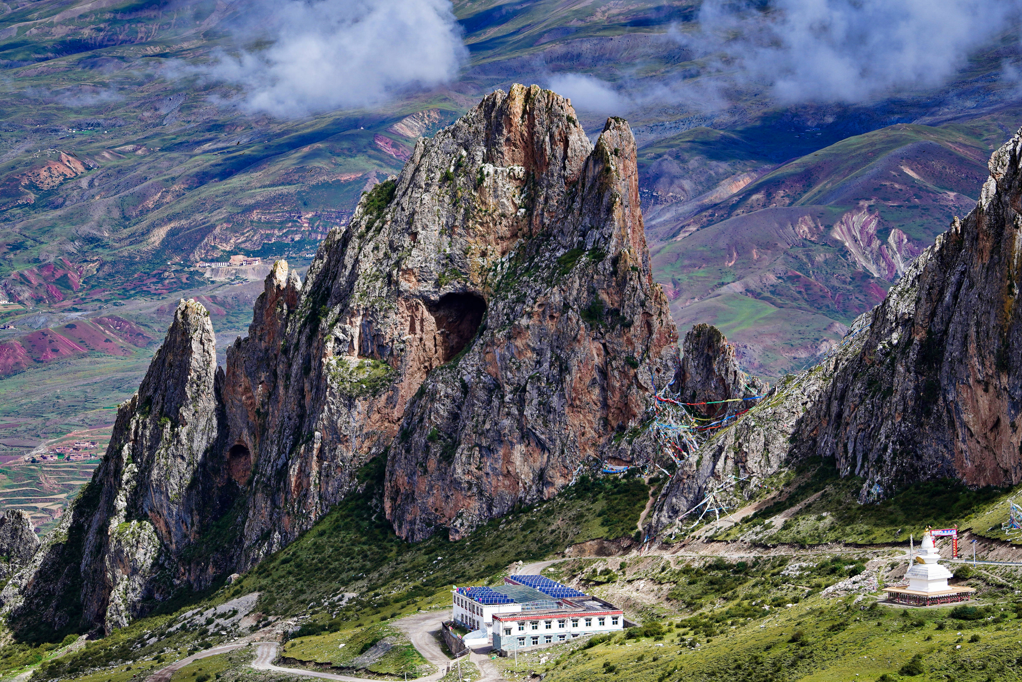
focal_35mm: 132
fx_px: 3747
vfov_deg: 10.4
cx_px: 463
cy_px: 391
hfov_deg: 15.5
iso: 200
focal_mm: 106
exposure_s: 1/2500
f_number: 4
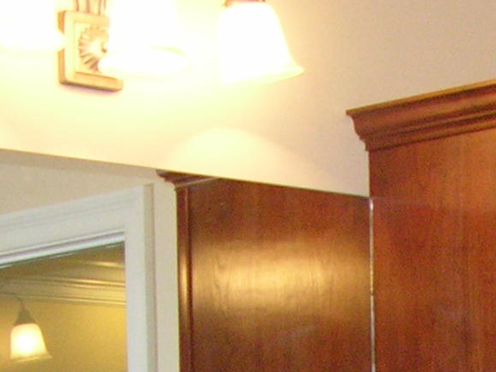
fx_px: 2608
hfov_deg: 10.6
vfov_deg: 7.6
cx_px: 683
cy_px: 881
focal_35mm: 182
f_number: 2.8
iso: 200
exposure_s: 1/60.1
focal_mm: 9
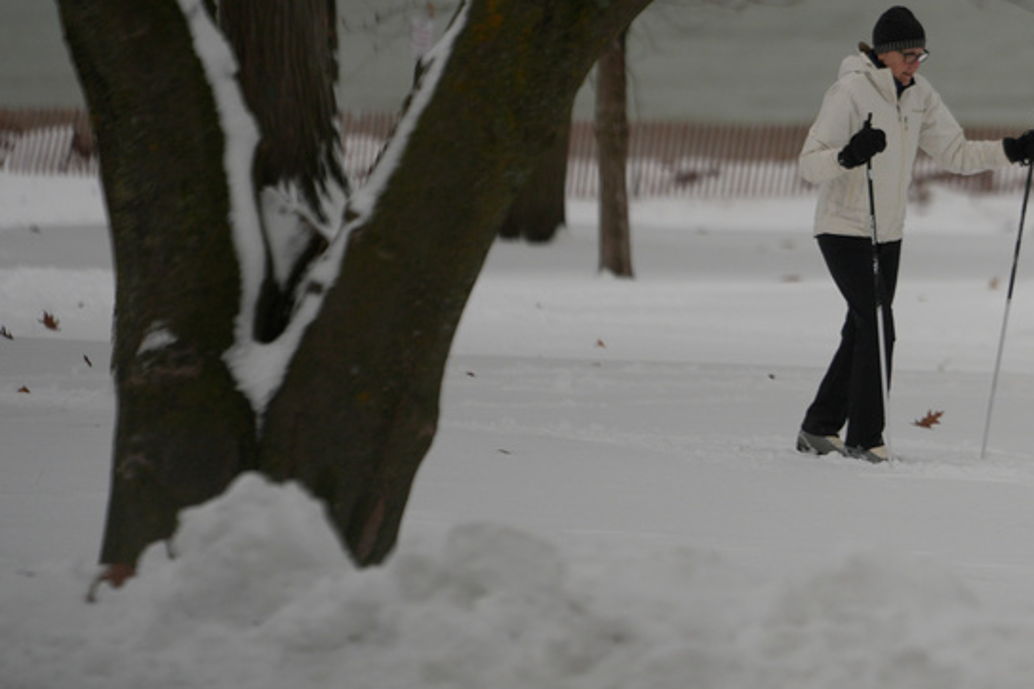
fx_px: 10827
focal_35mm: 377
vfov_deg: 3.6
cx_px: 931
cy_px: 256
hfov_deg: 5.5
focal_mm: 200
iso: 250
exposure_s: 1/3200
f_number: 2.8
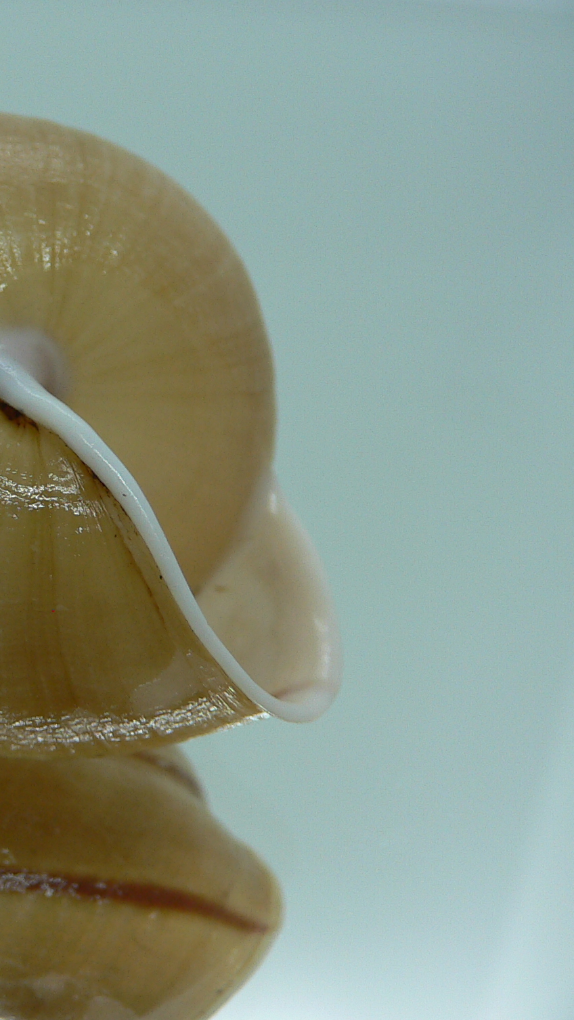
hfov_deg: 22.4
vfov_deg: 40.6
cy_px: 510
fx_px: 1380
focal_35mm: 51
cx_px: -23
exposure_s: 1/60
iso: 80
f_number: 2.8
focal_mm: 4.6
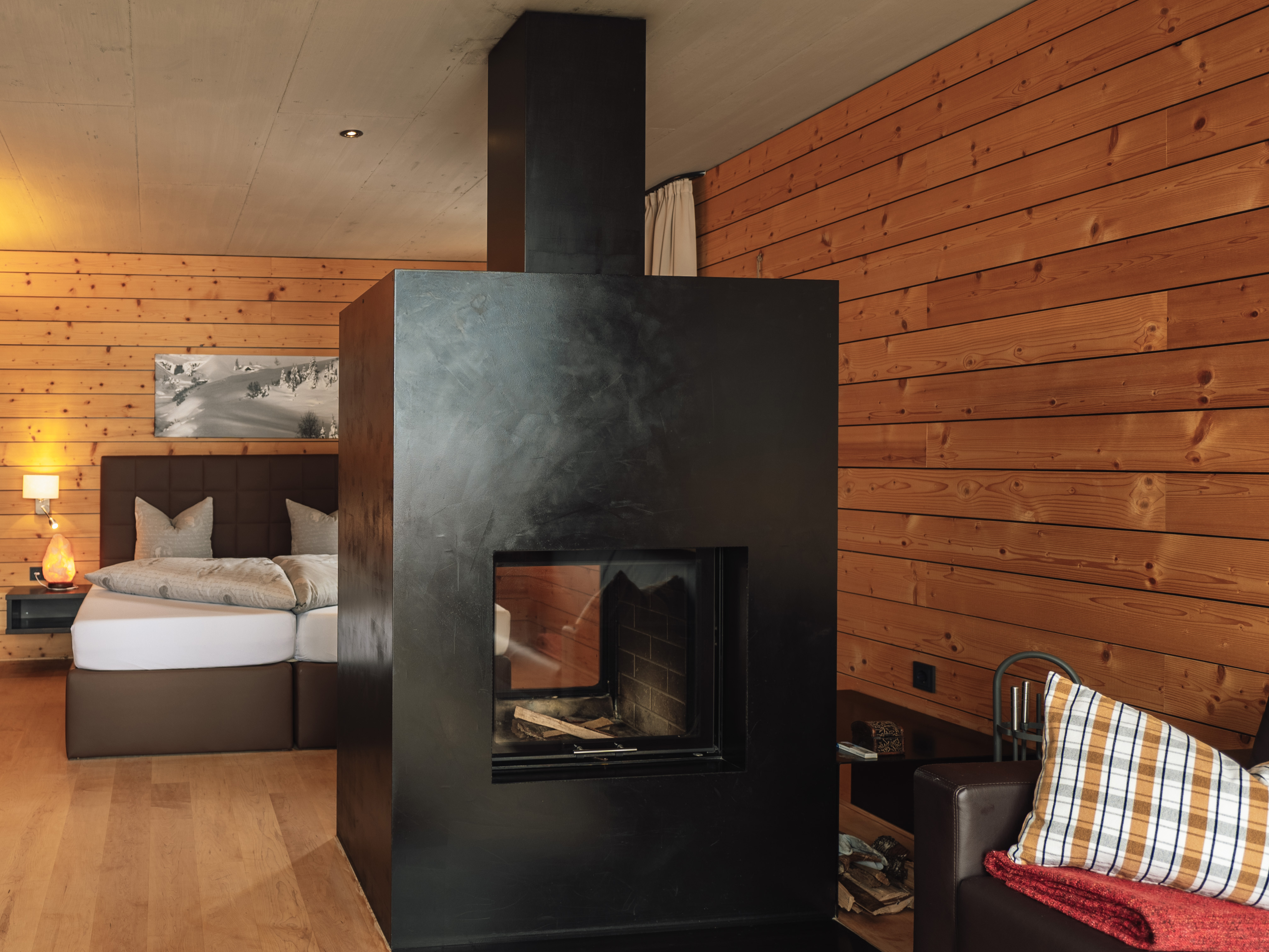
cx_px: 424
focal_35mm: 26
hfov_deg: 65.5
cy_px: 553
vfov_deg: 52.8
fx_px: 953
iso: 200
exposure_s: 1/500
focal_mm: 18
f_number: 2.8
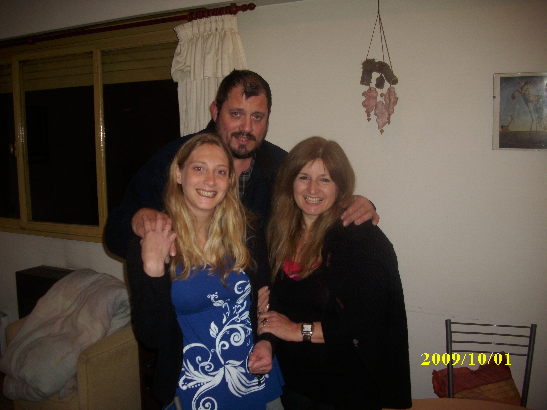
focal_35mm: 31
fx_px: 490
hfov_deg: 58.4
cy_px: 205
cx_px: 274
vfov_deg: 45.4
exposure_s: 1/30
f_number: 2.8
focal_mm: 6.2
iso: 50
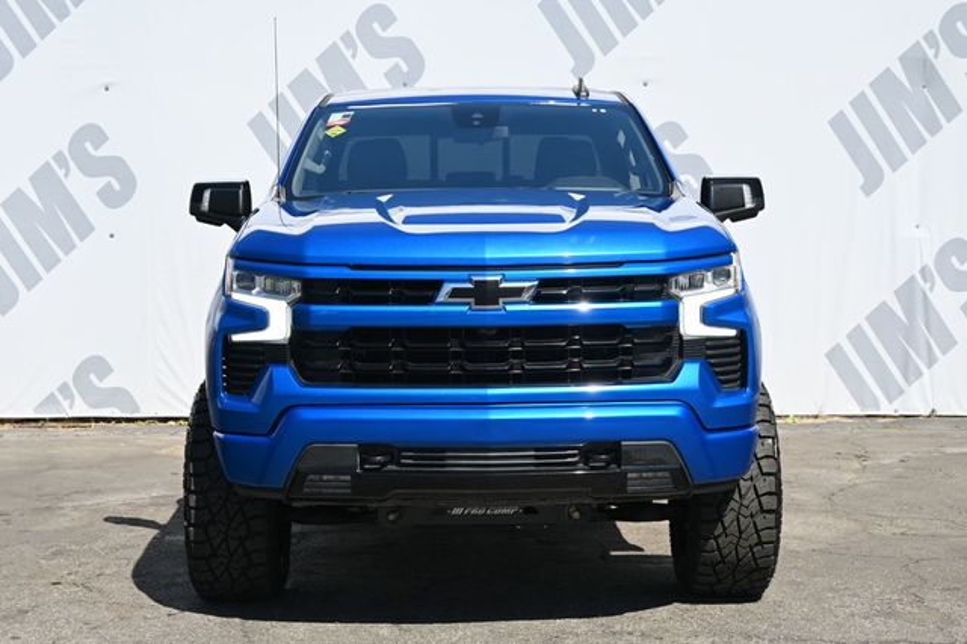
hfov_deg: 29.9
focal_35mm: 68
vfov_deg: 20.1
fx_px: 1812
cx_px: 484
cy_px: 322
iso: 140
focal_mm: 45
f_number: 6
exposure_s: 1/250
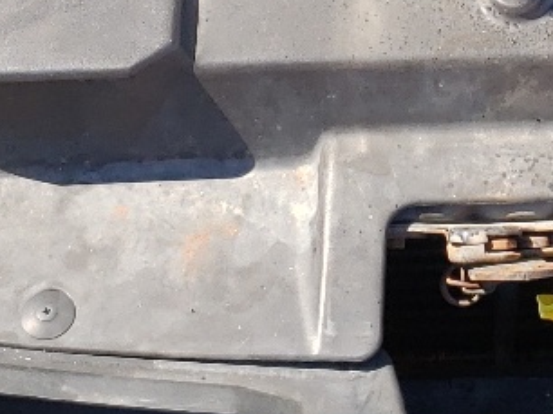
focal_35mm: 136
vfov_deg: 10.3
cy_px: -300
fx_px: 2171
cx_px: 470
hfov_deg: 14.4
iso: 50
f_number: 1.5
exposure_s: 1/1111
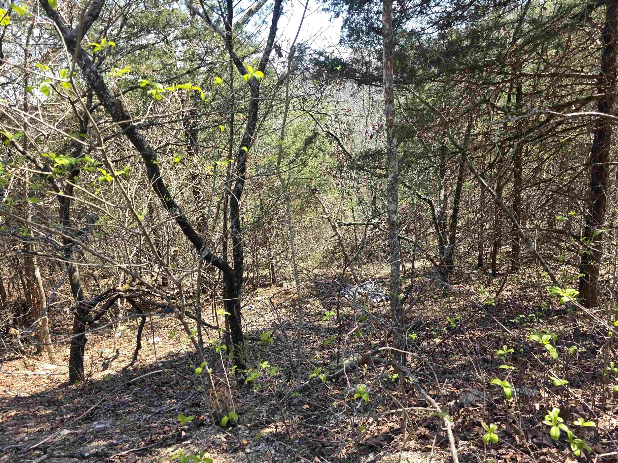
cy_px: 232
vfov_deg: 58.9
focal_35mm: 23
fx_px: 411
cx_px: 309
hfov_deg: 73.9
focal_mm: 6.3
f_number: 1.7
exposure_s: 1/120
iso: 16
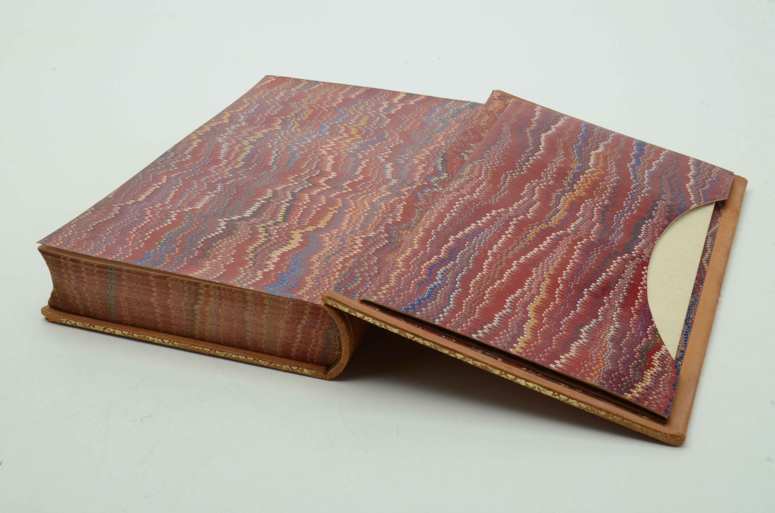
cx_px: 388
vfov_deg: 28.0
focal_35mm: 48
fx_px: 1031
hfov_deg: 41.2
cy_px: 256
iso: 200
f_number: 16
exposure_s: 1/125
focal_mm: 32
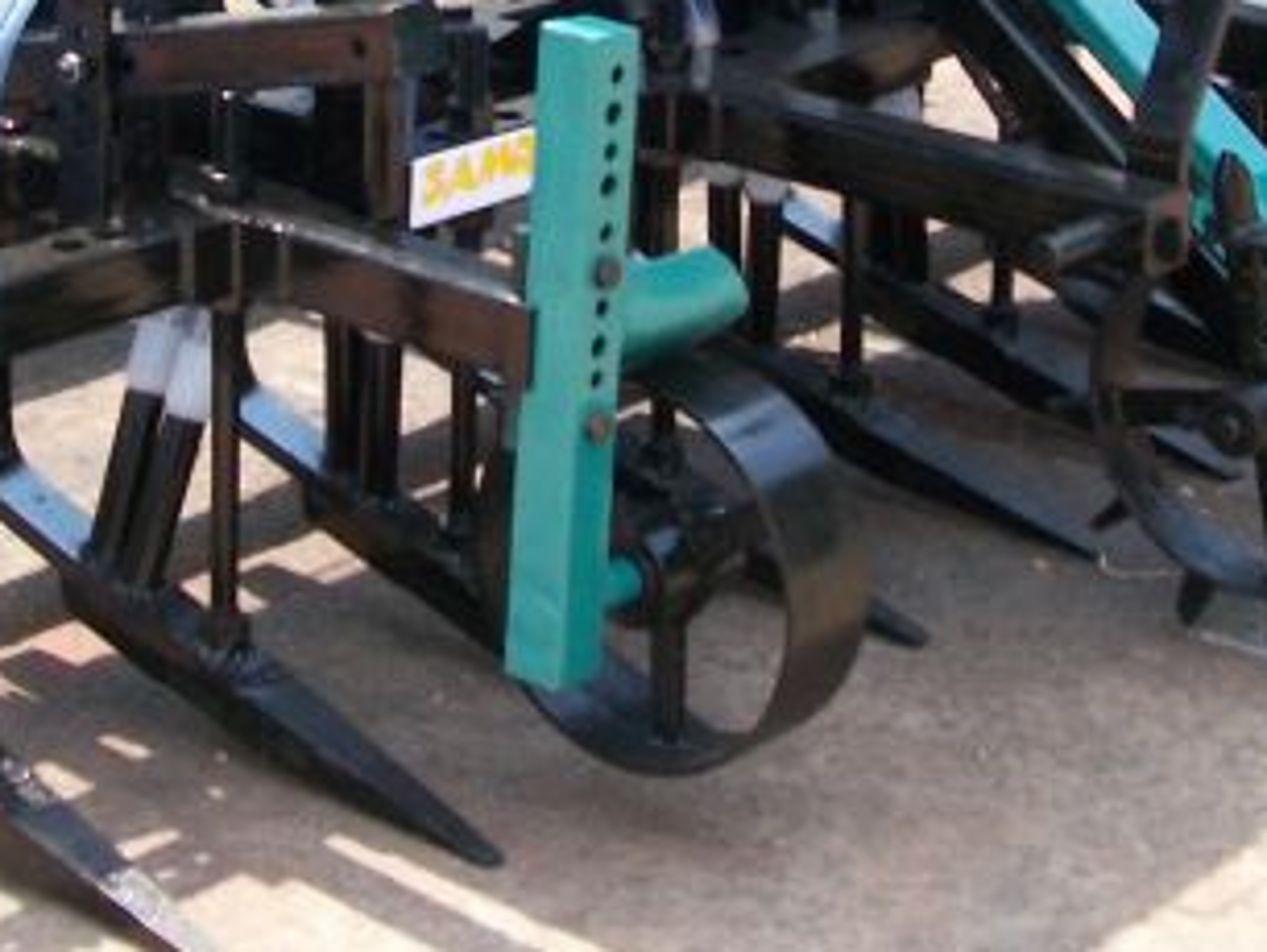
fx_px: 3443
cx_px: 493
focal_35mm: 94
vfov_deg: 15.3
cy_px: -99
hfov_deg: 20.8
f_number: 2.7
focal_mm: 6
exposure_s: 1/400
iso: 80
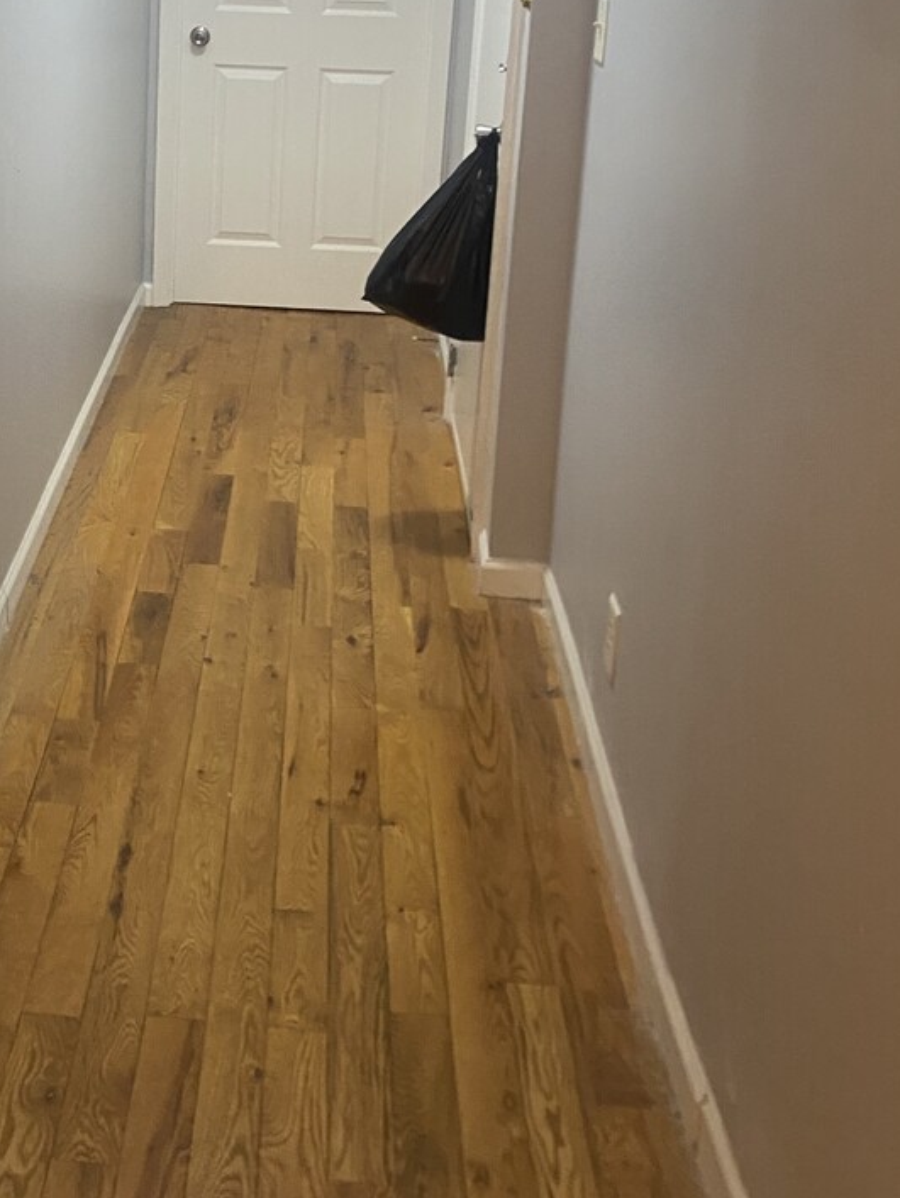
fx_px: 1697
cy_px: 294
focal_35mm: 49
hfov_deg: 29.2
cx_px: 222
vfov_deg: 37.9
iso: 250
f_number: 1.8
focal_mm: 4.25
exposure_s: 1/60
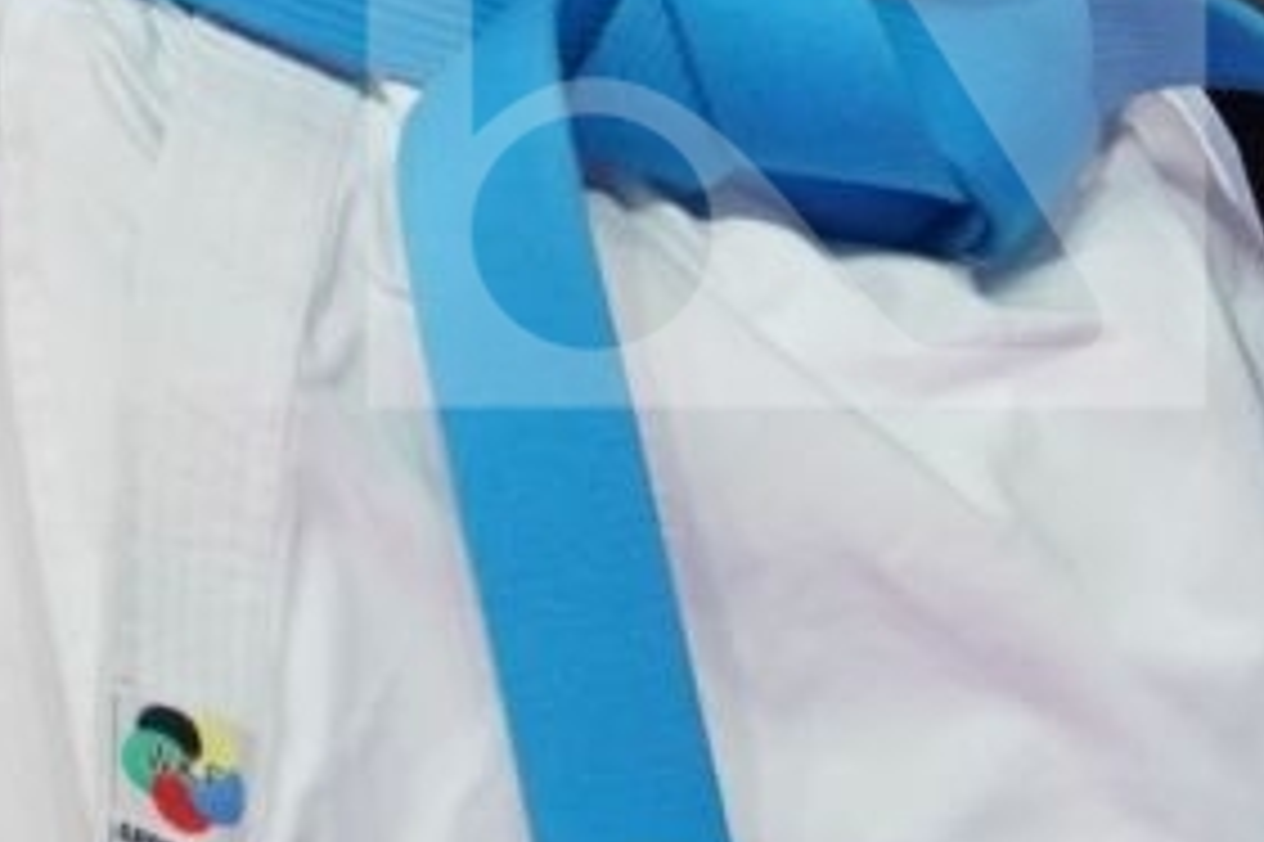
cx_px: 787
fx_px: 94565
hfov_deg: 0.8
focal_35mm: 2695
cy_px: -1603
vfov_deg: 0.5
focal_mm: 280
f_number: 4
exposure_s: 1/500
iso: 2000
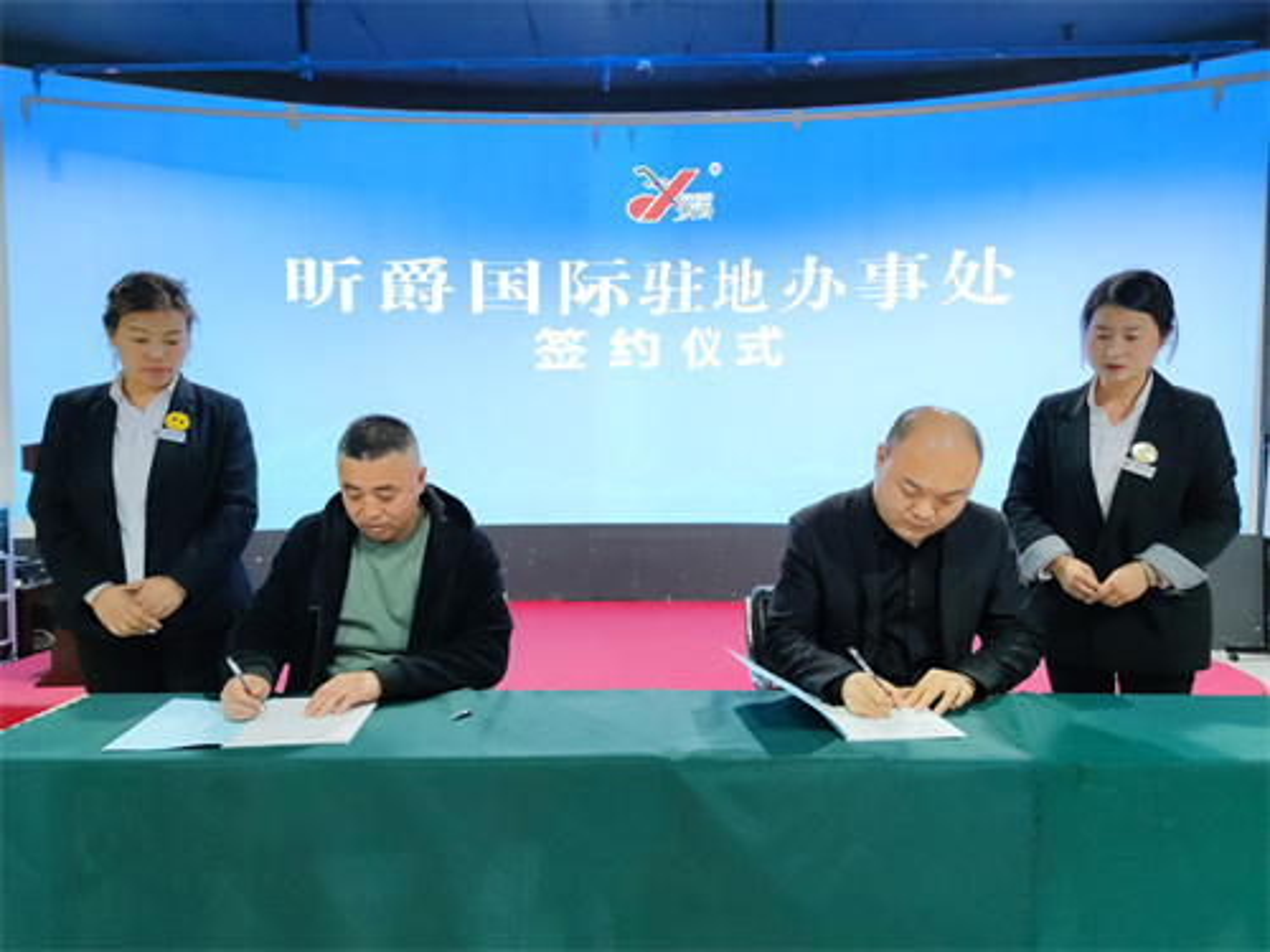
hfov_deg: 71.6
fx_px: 881
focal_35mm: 24
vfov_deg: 56.8
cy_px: 476
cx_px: 635
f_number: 1.69
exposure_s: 1/50
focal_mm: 6.72
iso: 318
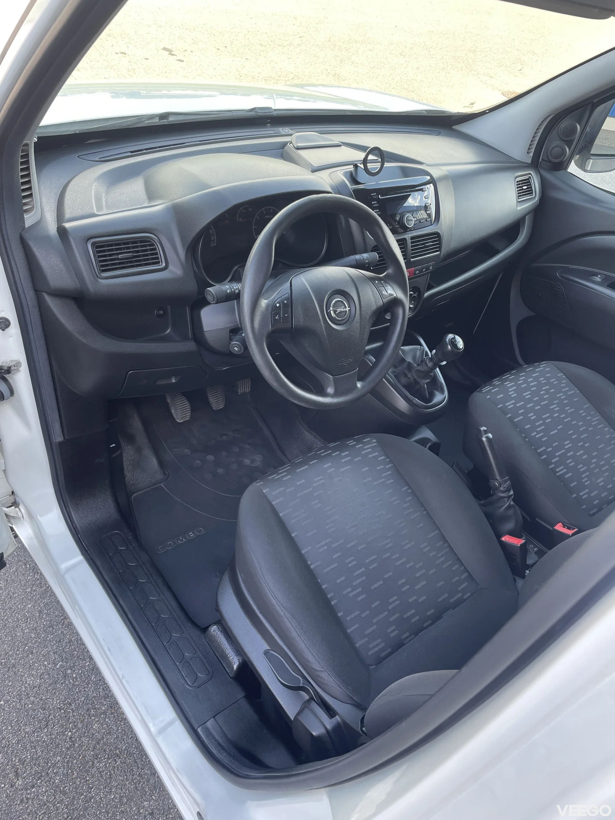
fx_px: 616
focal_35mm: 26
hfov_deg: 53.1
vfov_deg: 67.3
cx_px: 308
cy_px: 410
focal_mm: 4.2
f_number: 1.6
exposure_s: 1/121
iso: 40
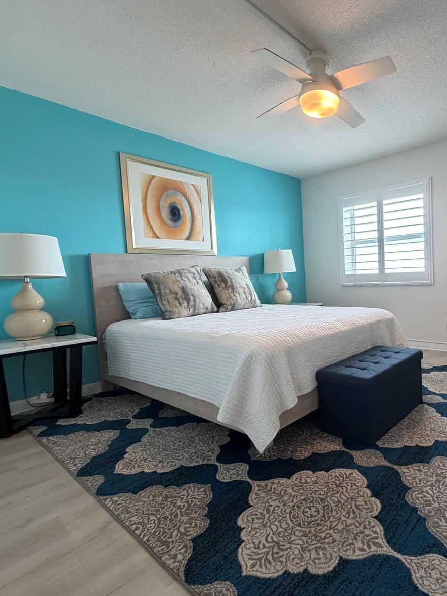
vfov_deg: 84.7
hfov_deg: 63.5
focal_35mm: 19
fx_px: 327
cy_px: 295
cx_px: 349
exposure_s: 1/120
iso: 320
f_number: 2.2
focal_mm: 2.22
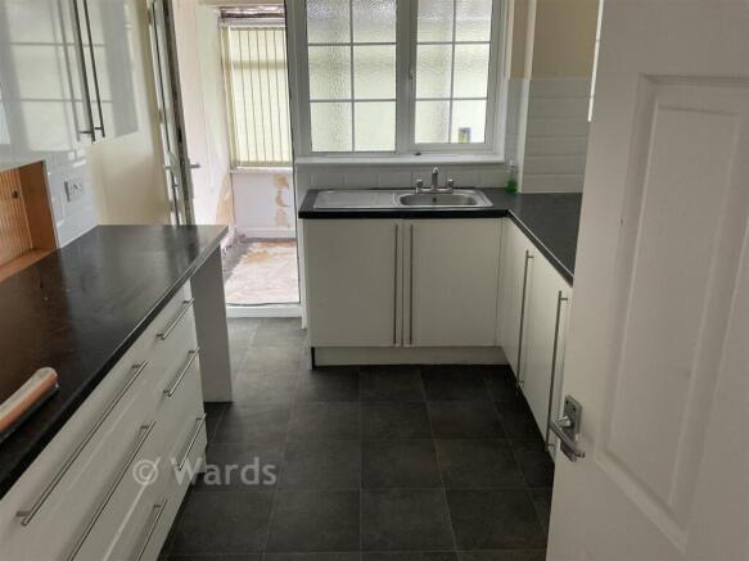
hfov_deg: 61.7
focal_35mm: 29
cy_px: 280
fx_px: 627
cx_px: 374
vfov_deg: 48.2
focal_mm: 3
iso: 80
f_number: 1.8
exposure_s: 1/60
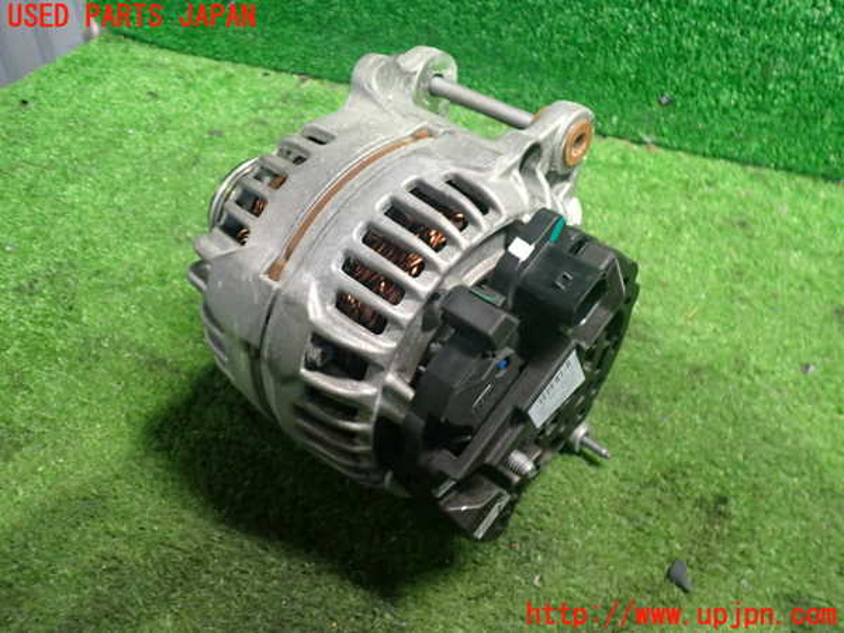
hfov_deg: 60.0
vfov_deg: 46.8
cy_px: 316
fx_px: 731
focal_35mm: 30
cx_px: 422
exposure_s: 1/30
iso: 640
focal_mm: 5.4
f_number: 2.3
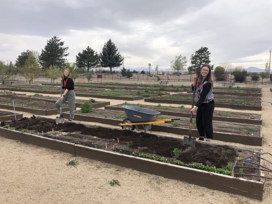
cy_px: 102
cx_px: 136
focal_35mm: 28
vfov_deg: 49.8
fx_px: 220
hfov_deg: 63.4
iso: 20
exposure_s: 1/1675
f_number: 1.8
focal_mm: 3.99
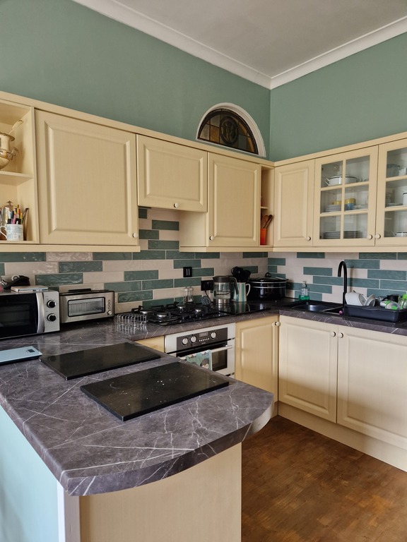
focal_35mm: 23
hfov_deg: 58.9
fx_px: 361
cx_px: 204
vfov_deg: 73.9
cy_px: 271
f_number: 1.8
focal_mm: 5.4
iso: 320
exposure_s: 1/100
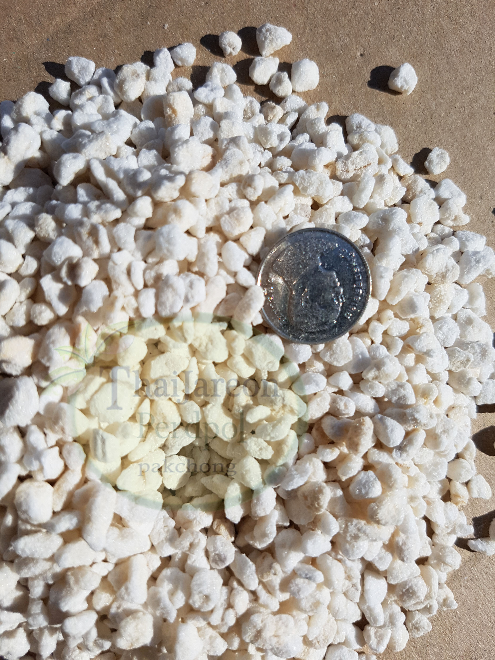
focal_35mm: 26
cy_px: 330
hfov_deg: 53.1
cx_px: 248
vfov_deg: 67.3
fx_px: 496
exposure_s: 1/6368
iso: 50
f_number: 1.7
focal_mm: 4.2
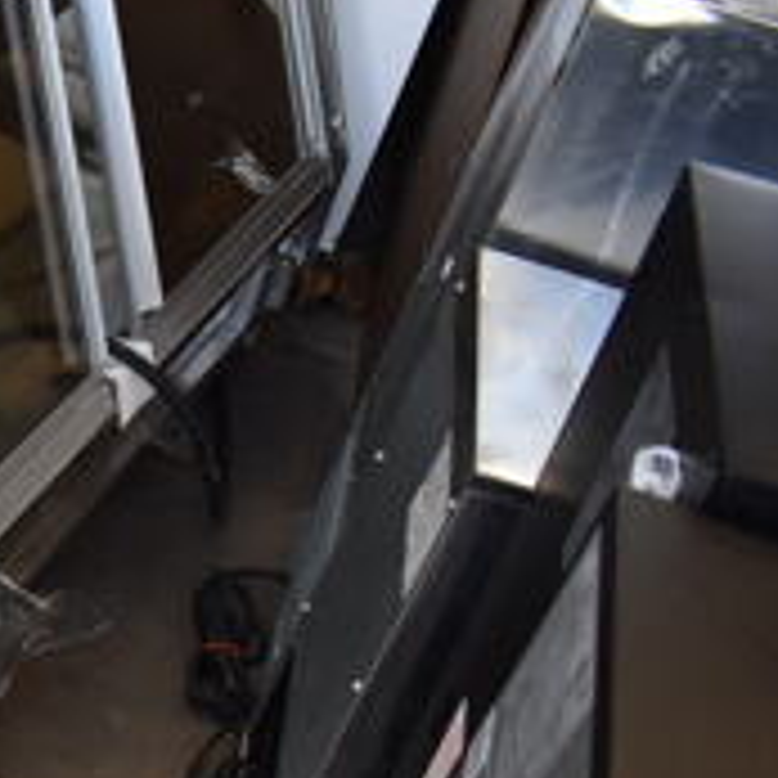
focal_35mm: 81
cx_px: -585
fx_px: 2060
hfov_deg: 17.6
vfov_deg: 20.8
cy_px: 751
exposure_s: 1/250
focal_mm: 18
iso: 800
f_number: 3.5
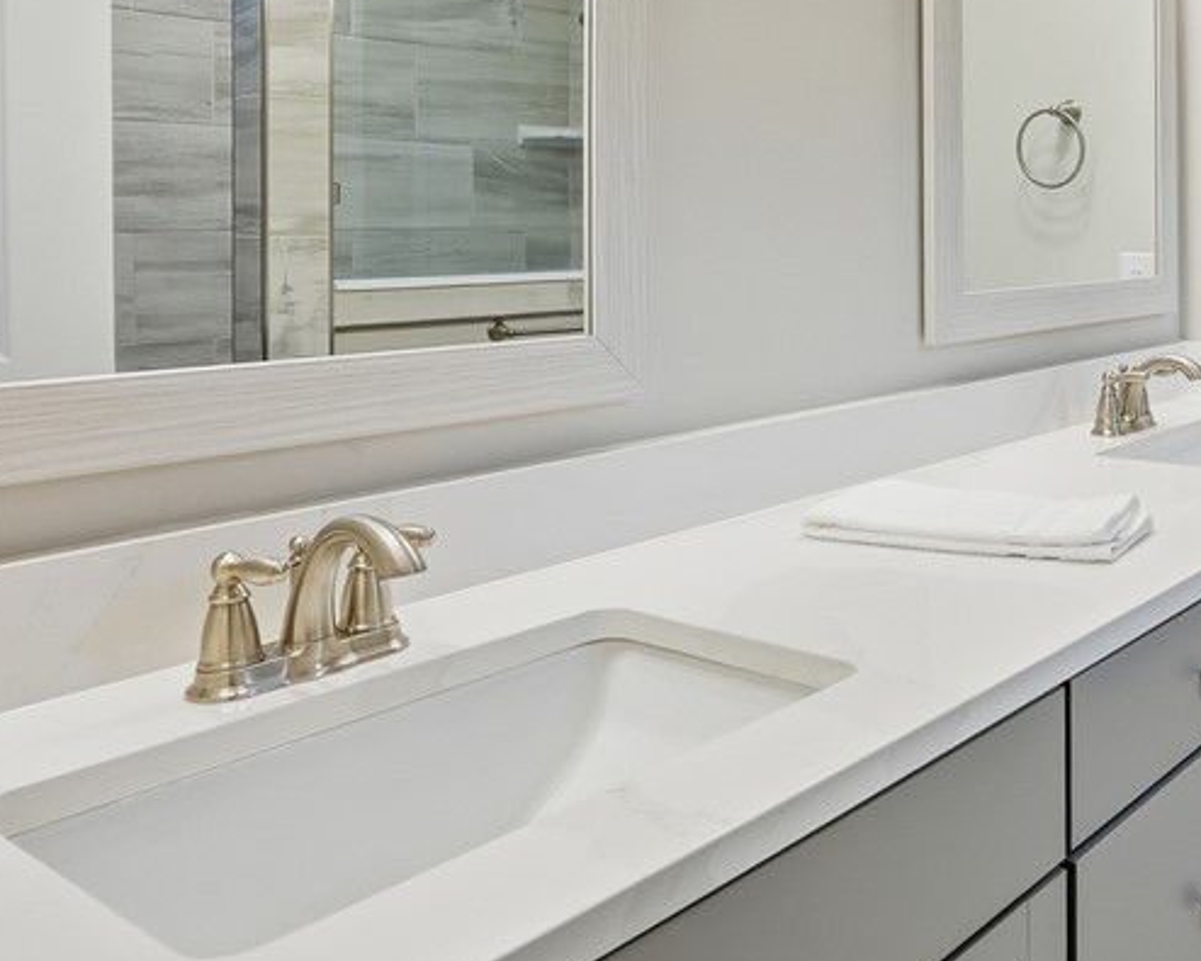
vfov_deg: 42.9
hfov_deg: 48.8
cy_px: 221
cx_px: 1069
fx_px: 1173
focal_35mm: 33
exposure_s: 1/160
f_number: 8
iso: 320
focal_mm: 16
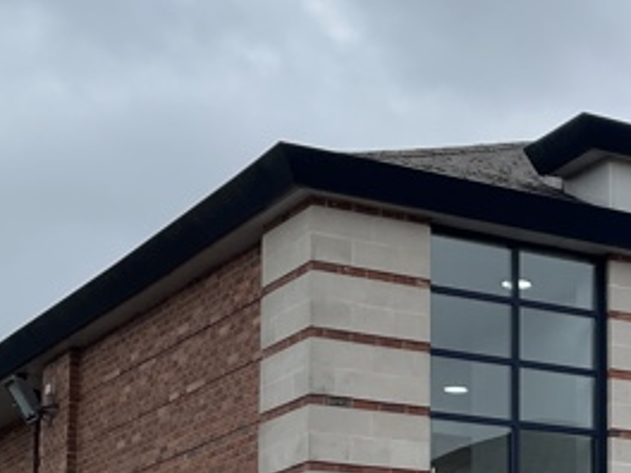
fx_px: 1841
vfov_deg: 14.3
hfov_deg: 18.2
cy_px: 528
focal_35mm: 101
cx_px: 813
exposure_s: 1/1531
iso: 32
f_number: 1.6
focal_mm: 4.2
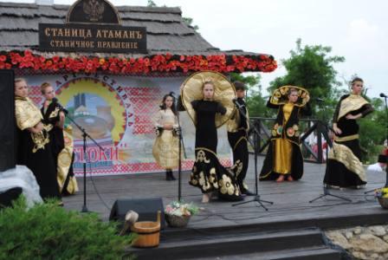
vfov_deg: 22.7
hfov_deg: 33.4
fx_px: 648
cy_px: 130
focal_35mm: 60
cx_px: 194
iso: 100
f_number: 6.3
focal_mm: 40
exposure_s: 1/160
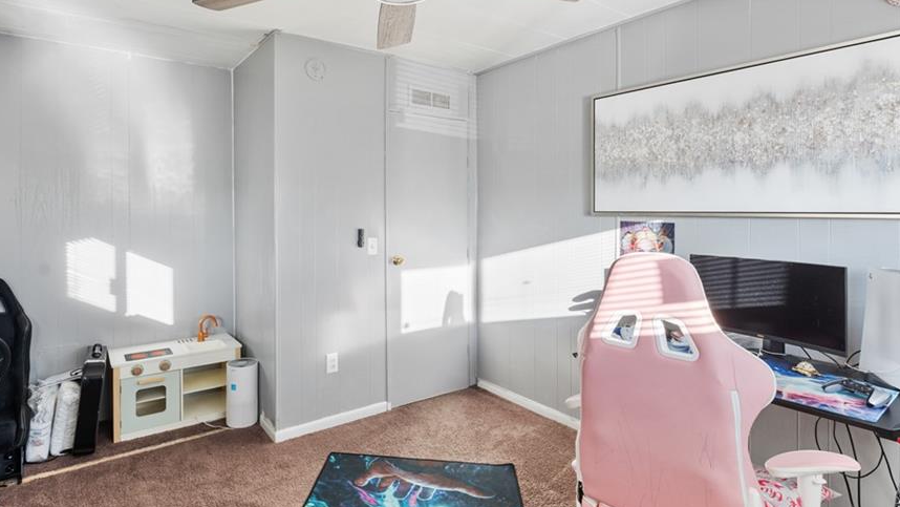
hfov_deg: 86.0
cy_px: 215
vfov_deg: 55.7
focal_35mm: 20
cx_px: 383
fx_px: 477
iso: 250
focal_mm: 16
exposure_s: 1/3
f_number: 7.1
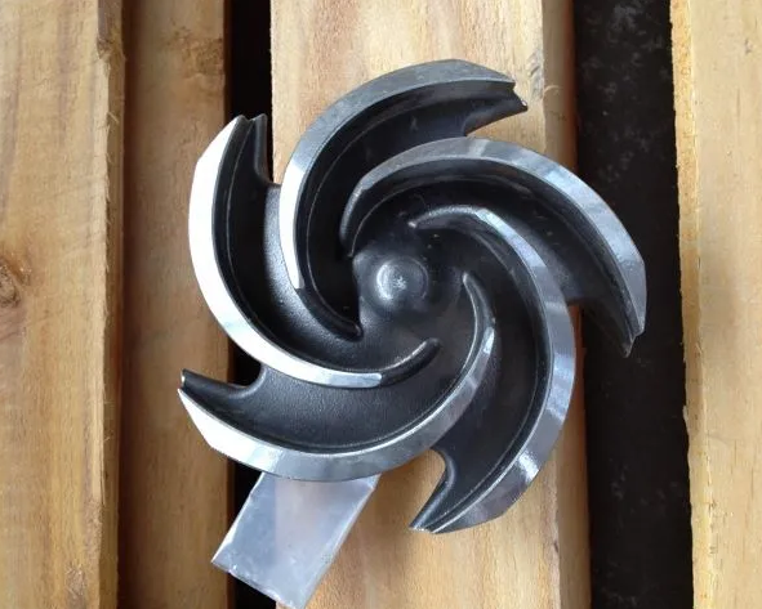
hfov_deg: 49.0
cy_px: 306
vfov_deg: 40.1
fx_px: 835
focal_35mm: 37
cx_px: 404
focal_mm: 4.28
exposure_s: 1/20
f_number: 2.4
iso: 64
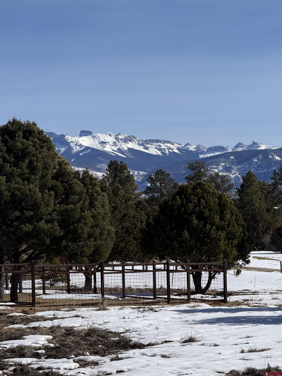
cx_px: 141
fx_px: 1303
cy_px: 188
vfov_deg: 16.4
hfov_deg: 12.3
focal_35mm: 120
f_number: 2.8
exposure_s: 1/3344
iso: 50
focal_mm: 15.66
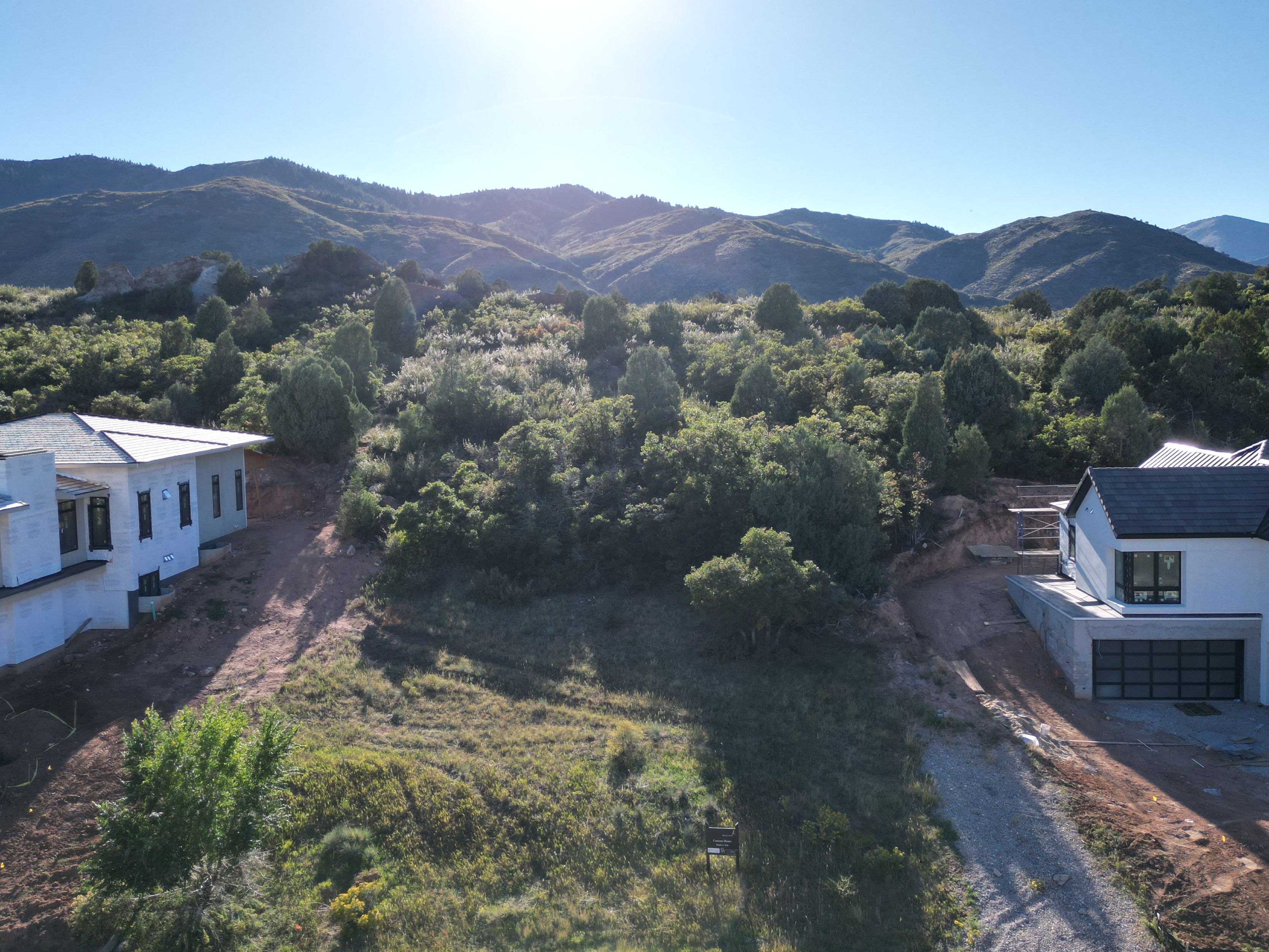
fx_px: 1063
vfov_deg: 48.2
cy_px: 430
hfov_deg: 61.6
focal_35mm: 29
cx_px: 584
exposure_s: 1/2500
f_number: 1.7
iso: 100
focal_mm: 6.72
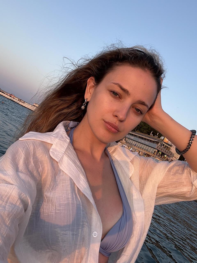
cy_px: 132
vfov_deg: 60.0
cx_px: 98
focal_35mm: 30
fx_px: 228
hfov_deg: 46.8
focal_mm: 2.69
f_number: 1.9
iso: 20
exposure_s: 1/155
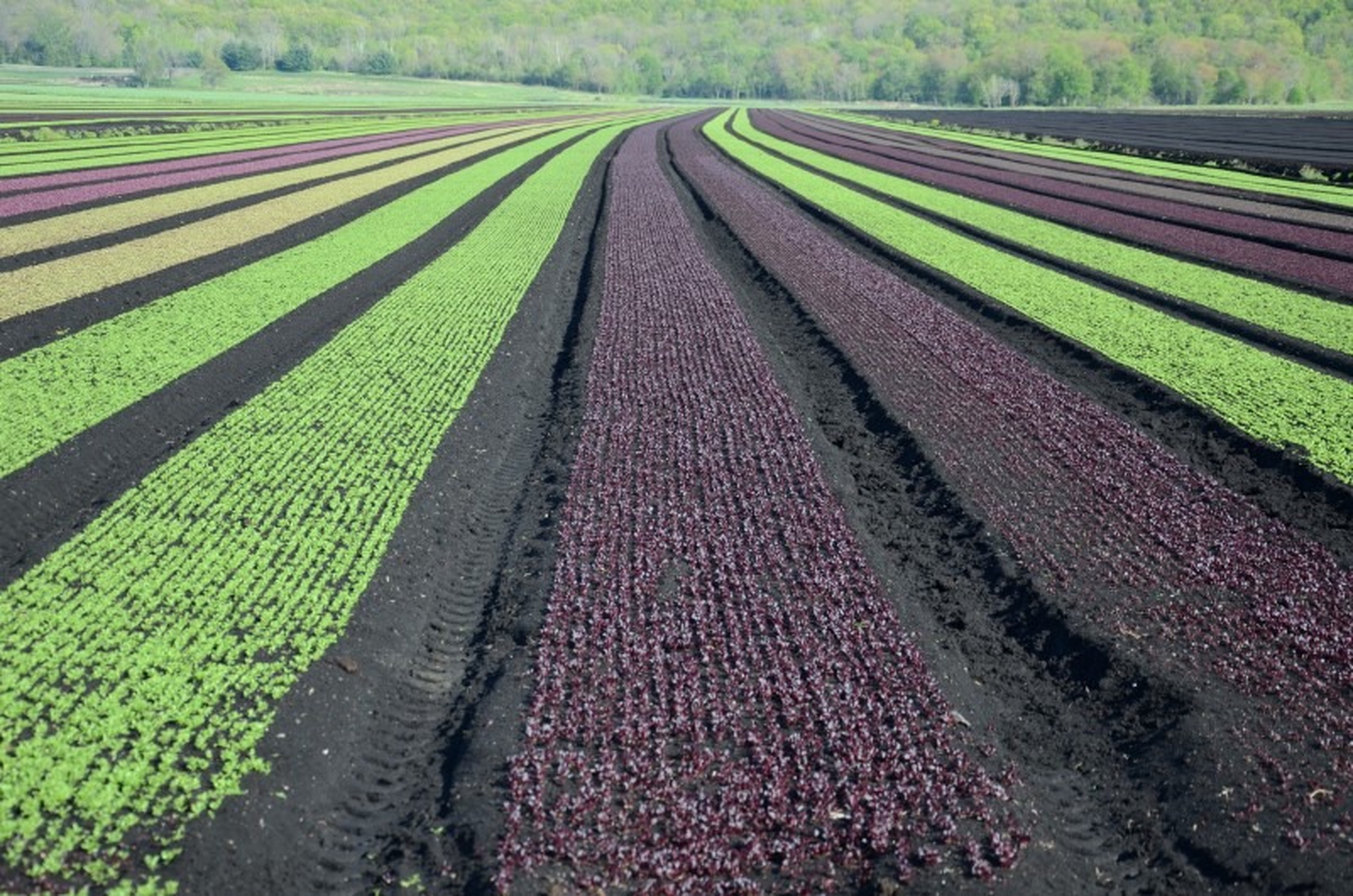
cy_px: 448
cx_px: 676
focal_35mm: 75
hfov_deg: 27.0
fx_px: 2813
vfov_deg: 18.1
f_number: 5.6
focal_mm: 50
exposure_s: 1/160
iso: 100
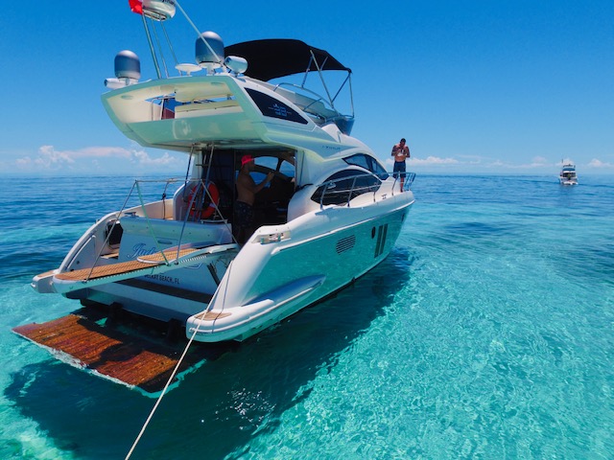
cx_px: 307
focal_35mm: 20
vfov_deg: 66.0
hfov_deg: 81.7
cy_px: 230
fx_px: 355
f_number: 2.8
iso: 100
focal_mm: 3.61
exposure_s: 1/2451
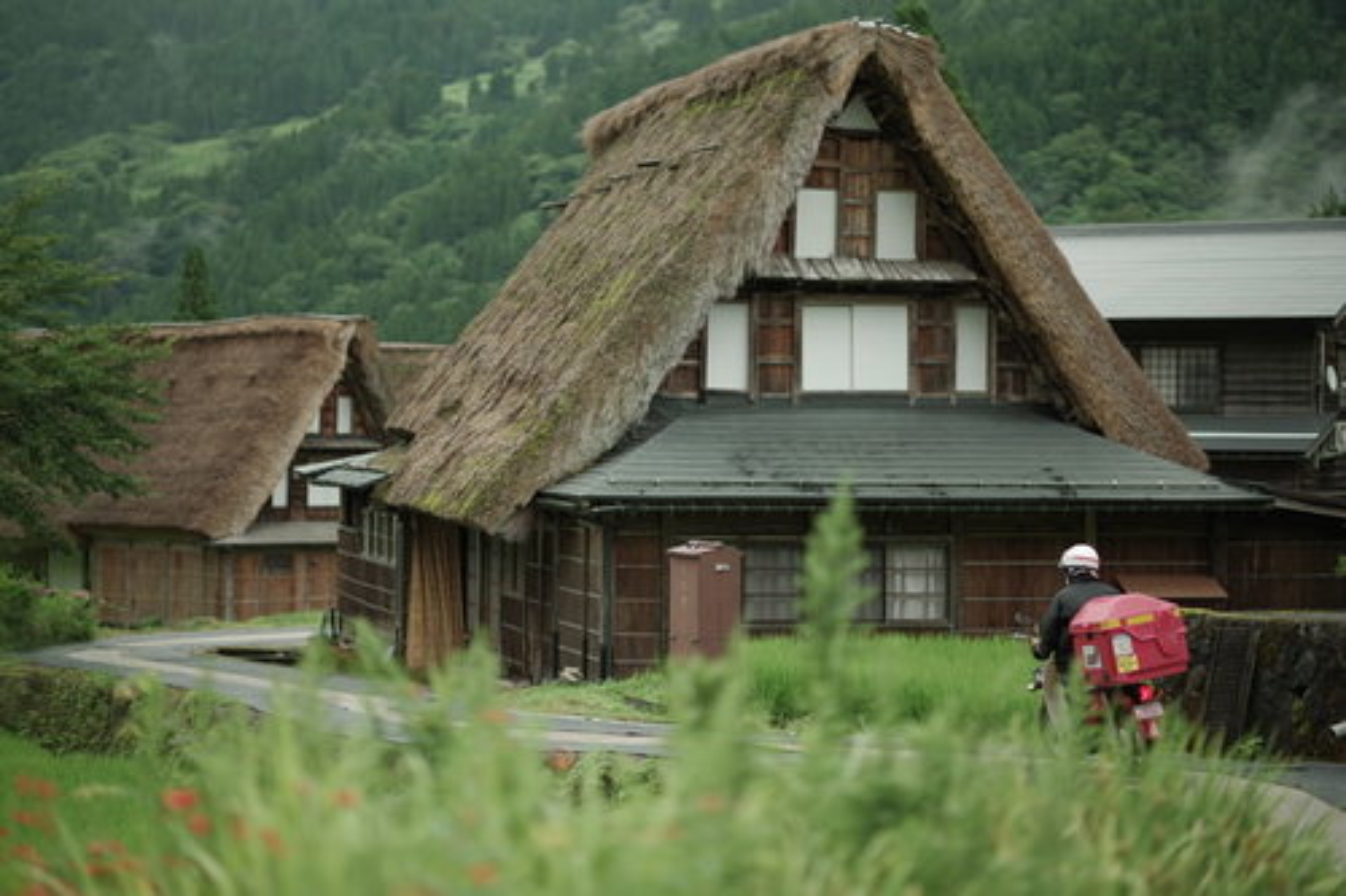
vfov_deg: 16.1
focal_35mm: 85
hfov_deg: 23.9
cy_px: 448
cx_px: 673
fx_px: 3177
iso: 200
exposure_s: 1/4000
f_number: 1.4
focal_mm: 85
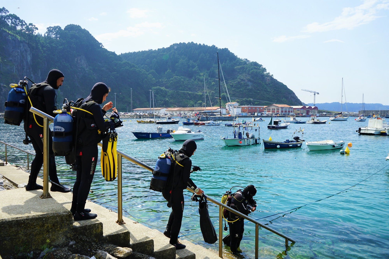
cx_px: 194
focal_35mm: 28
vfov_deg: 46.4
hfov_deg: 65.5
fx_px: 303
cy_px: 130
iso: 100
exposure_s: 1/125
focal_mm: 28
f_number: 11
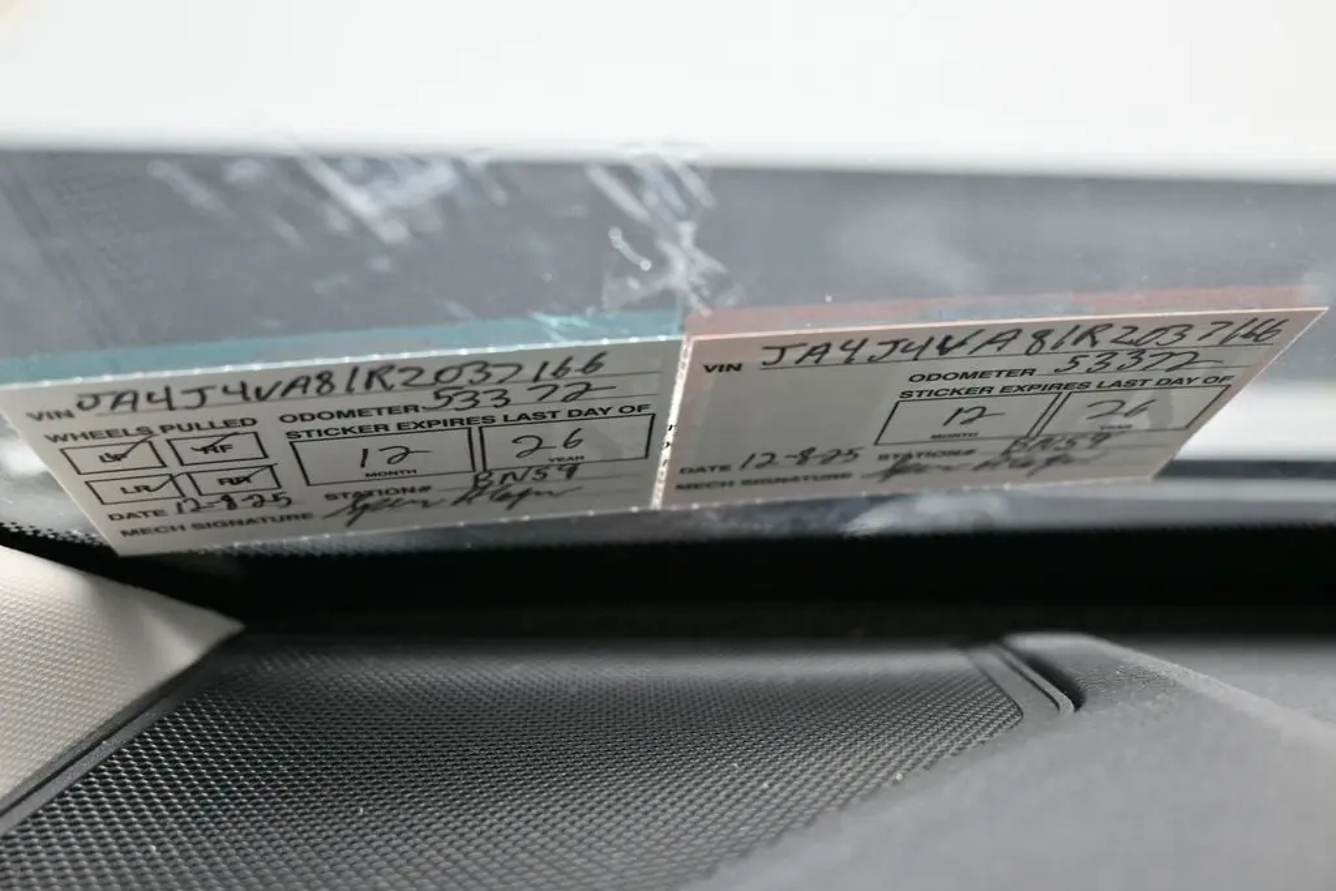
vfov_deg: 35.5
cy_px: 446
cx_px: 668
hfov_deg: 51.3
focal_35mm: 38
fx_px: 1392
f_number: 4.2
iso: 500
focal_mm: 25
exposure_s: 1/125
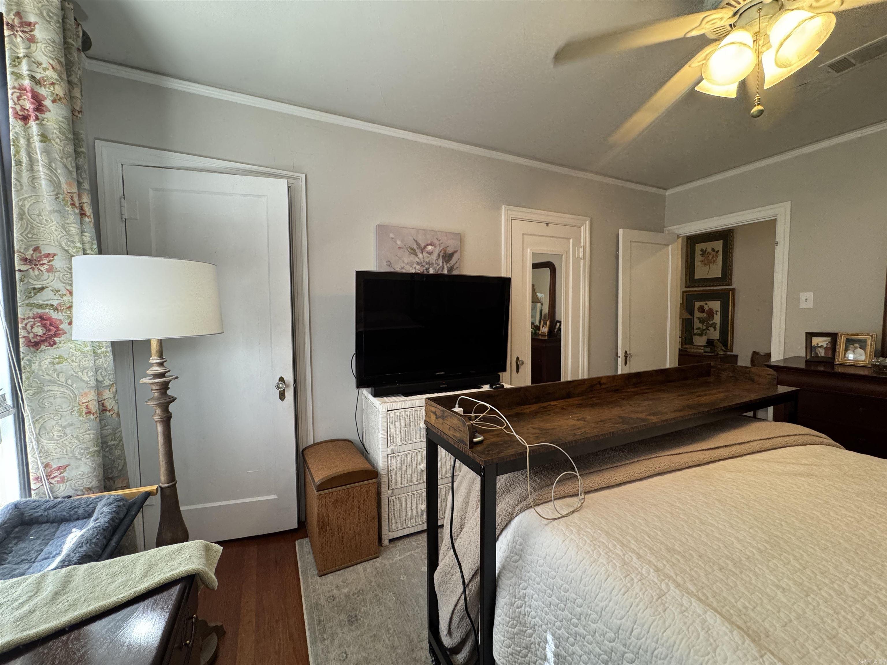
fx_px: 359
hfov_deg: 102.1
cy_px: 332
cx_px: 444
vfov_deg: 85.7
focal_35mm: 14
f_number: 2.2
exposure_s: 1/60
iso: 200
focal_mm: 2.22
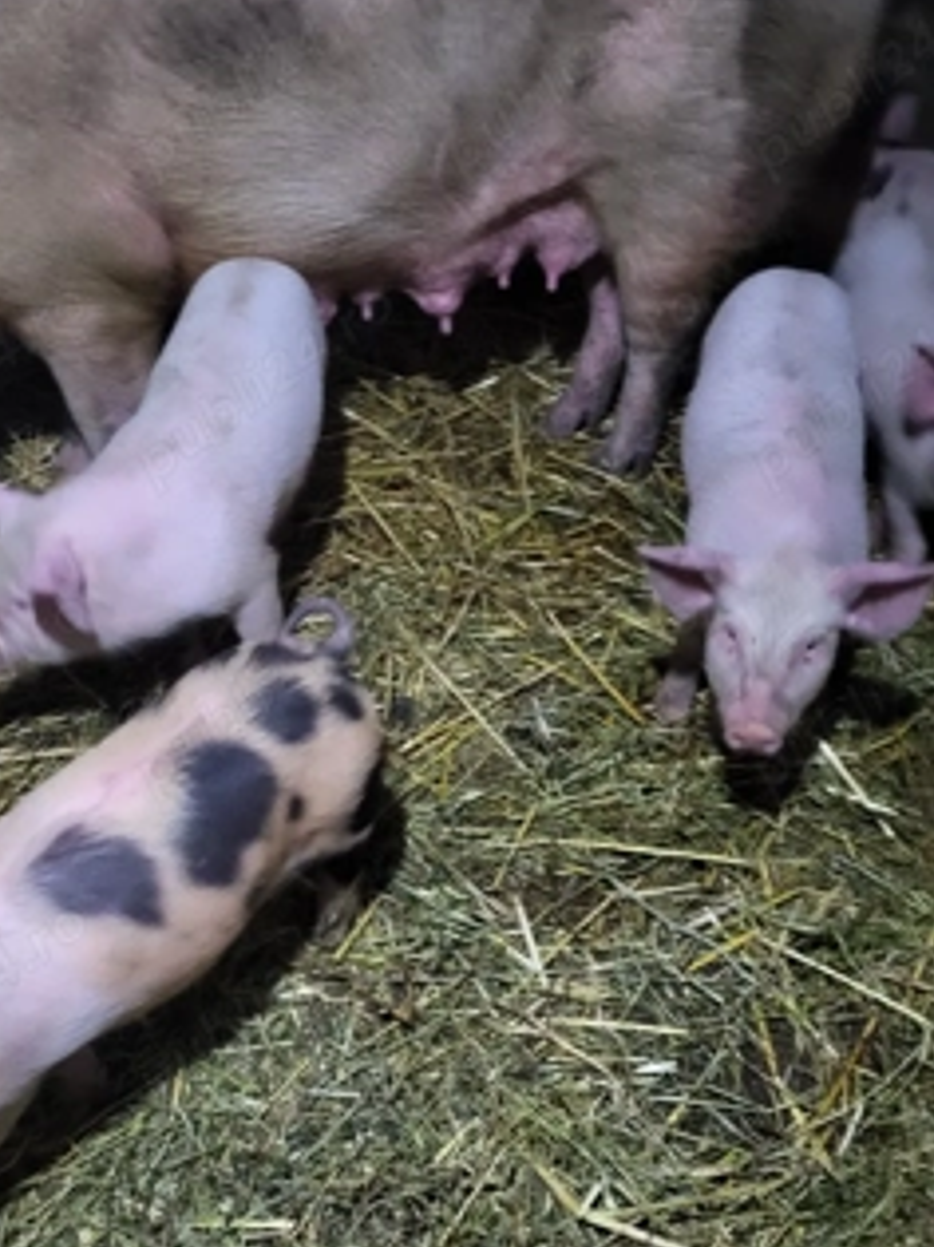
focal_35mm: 33
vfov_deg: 55.0
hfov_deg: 42.6
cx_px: 344
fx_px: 1188
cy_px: 740
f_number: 1.8
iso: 800
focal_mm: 5.4
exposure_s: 1/25.1
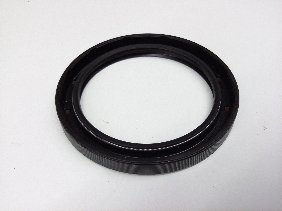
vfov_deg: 44.2
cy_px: 106
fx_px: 261
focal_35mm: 32
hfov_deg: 56.8
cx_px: 141
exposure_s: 1/20
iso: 200
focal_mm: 3.4
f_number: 2.4
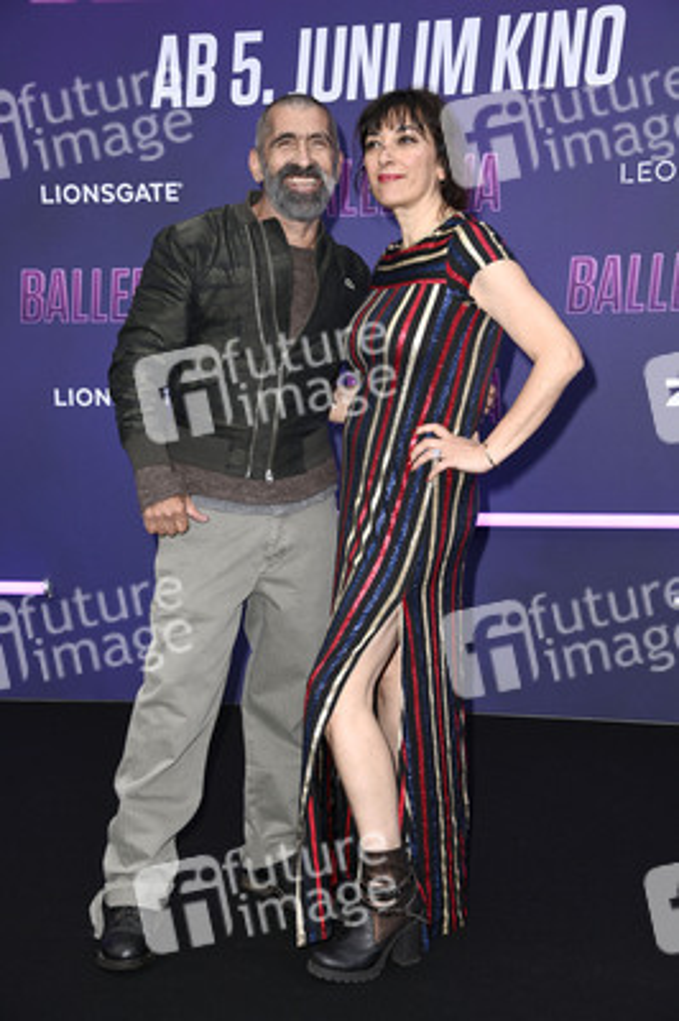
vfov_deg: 32.4
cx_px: 340
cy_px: 510
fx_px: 1757
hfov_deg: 21.9
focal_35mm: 62
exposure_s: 1/250
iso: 320
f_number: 5.6
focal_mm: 62
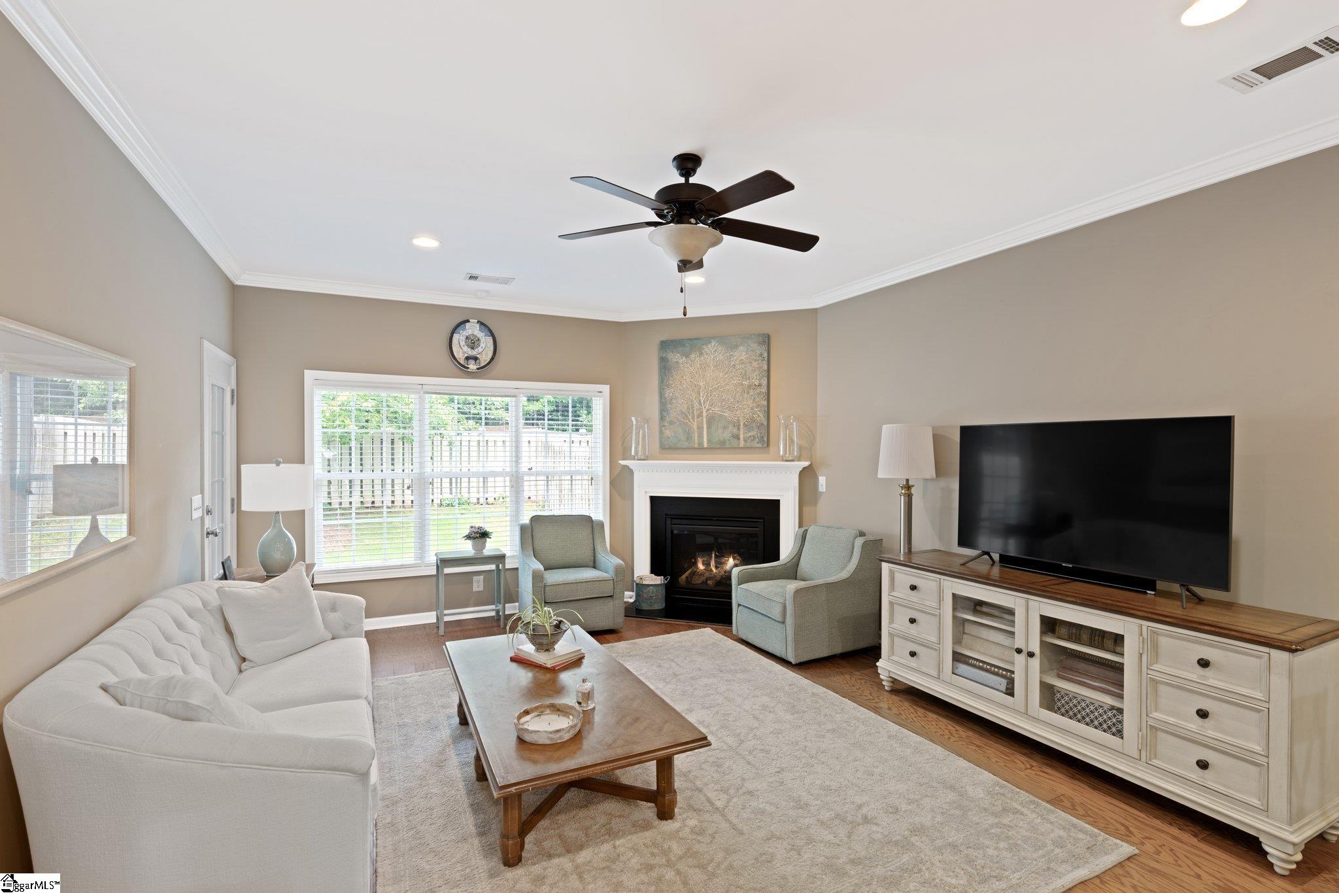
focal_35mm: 16
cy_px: 446
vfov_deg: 73.7
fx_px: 595
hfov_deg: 96.7
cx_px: 670
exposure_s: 1.3
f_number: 9
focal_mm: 16
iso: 200
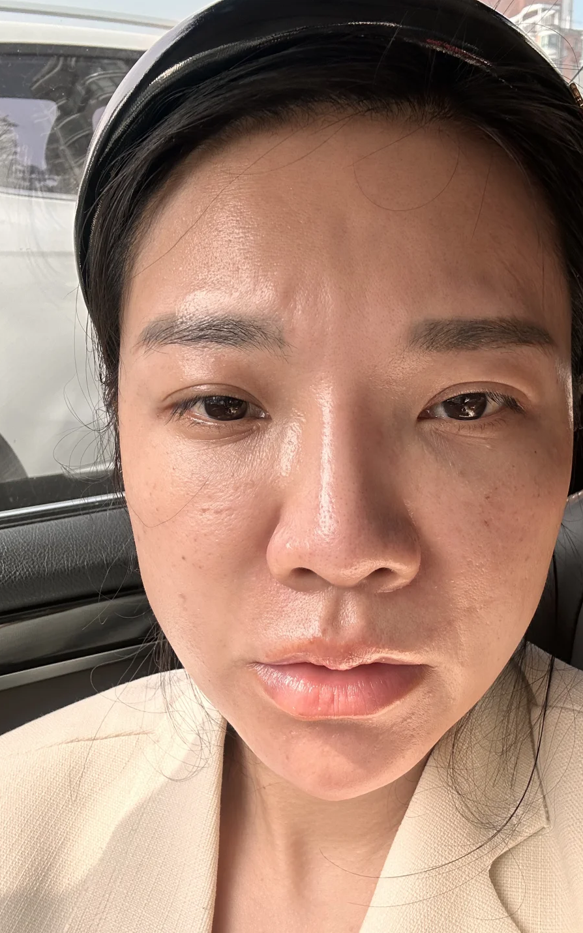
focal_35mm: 32
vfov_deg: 59.7
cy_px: 469
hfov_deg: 39.3
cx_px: 330
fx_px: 814
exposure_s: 1/182
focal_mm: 2.69
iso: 25
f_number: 1.9
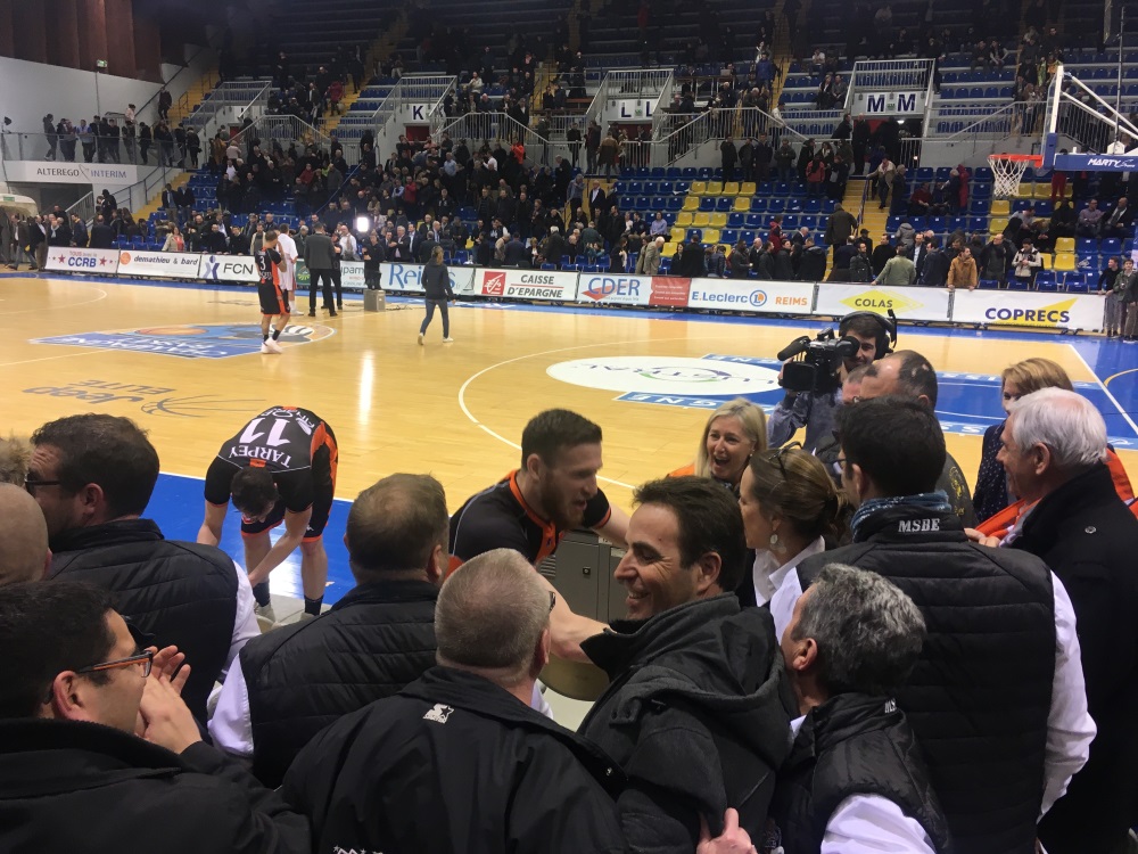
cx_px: 569
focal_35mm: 29
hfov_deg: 61.7
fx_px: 953
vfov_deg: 48.2
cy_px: 427
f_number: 2.2
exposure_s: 1/33
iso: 40
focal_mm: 4.15
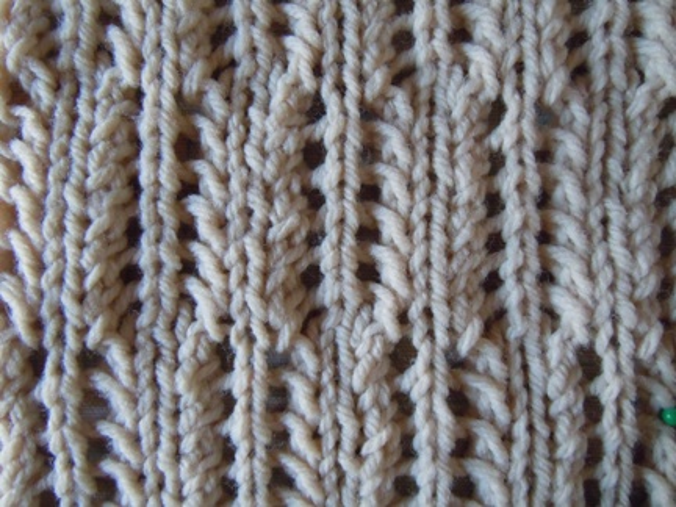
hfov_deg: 60.0
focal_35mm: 30
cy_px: 254
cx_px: 338
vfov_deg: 46.8
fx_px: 586
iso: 800
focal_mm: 5.4
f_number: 3.5
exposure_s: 1/20
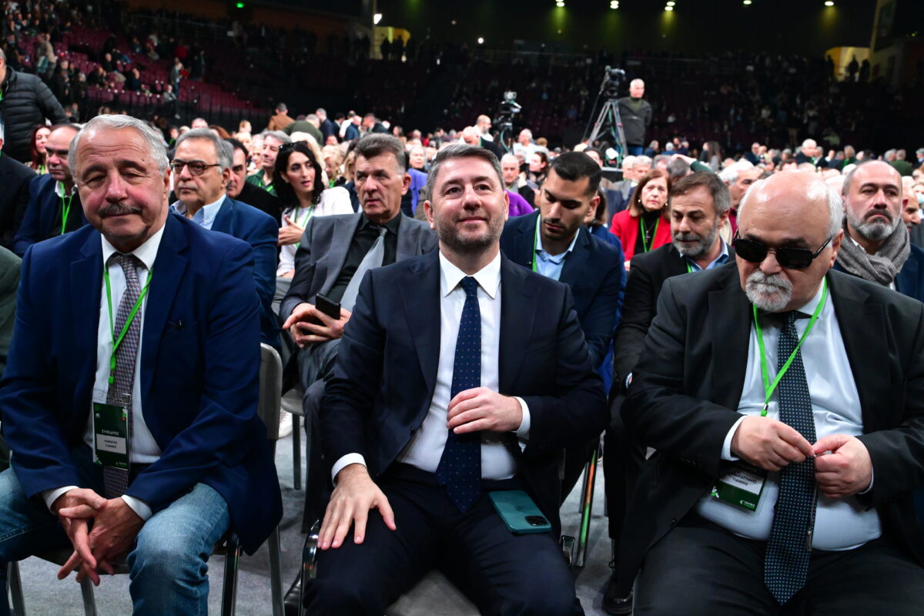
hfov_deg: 56.5
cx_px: 462
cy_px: 308
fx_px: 860
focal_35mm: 34
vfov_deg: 39.4
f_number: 5.6
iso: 8000
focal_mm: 33.5
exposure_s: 1/250
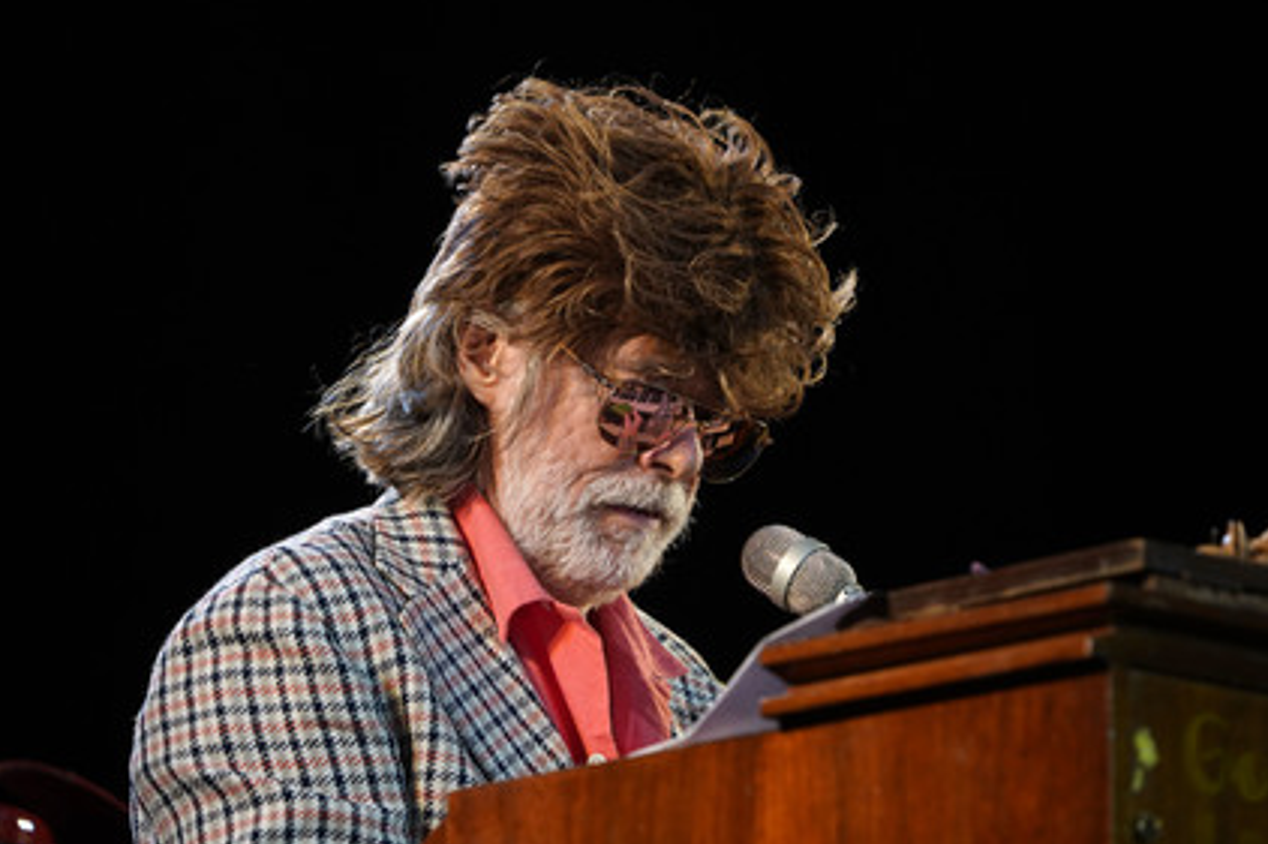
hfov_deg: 4.8
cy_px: 430
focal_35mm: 427
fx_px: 15033
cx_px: 623
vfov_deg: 3.2
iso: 2000
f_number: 6.3
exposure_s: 1/250
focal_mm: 400
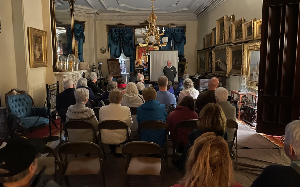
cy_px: 94
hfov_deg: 66.5
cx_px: 152
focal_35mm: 28
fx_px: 229
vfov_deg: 44.5
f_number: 1.6
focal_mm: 4.2
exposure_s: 1/15
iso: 1000
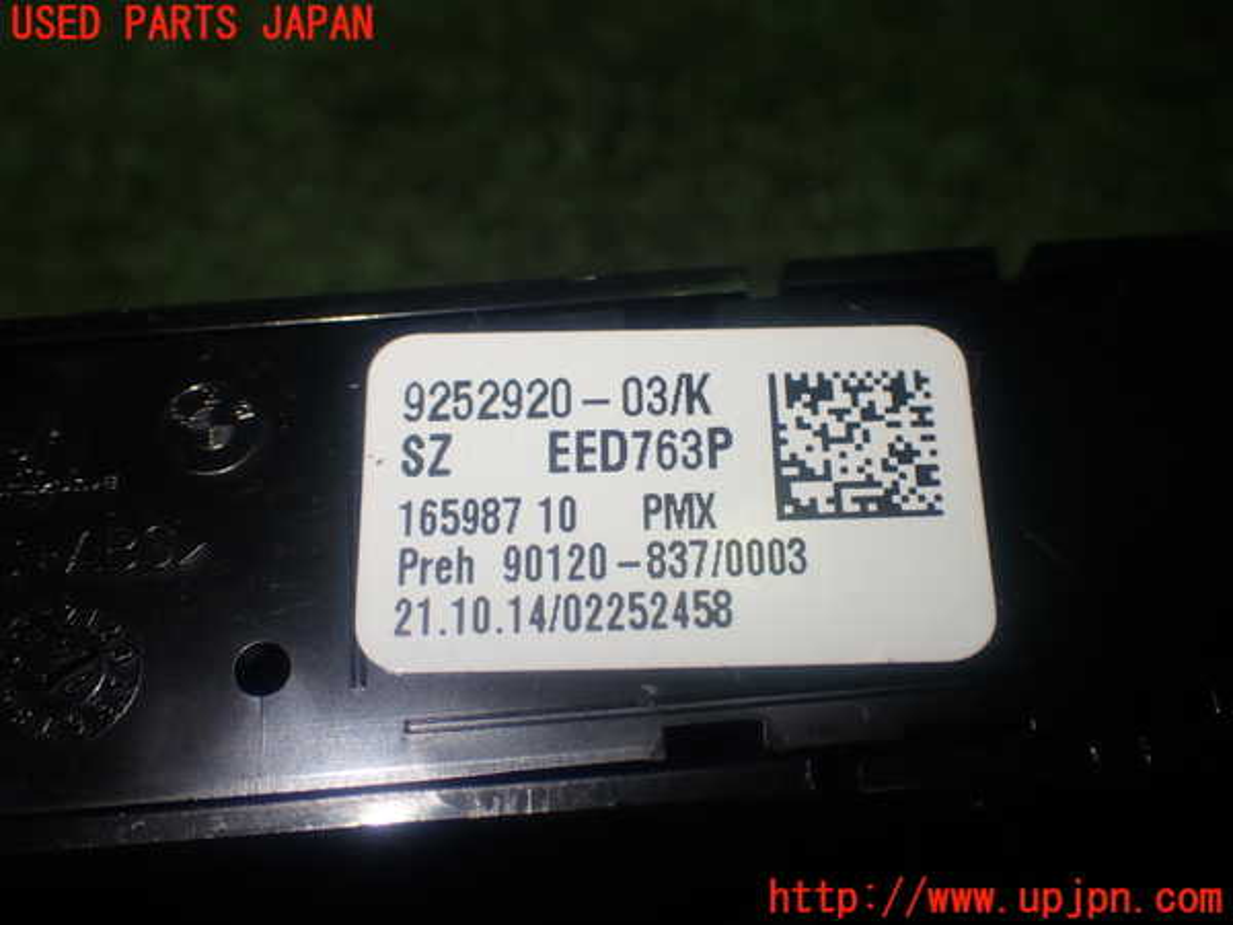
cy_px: 462
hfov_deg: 42.9
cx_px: 616
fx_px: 1567
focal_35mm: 44
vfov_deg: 32.9
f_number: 2.9
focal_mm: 7.84
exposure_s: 1/80
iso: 125
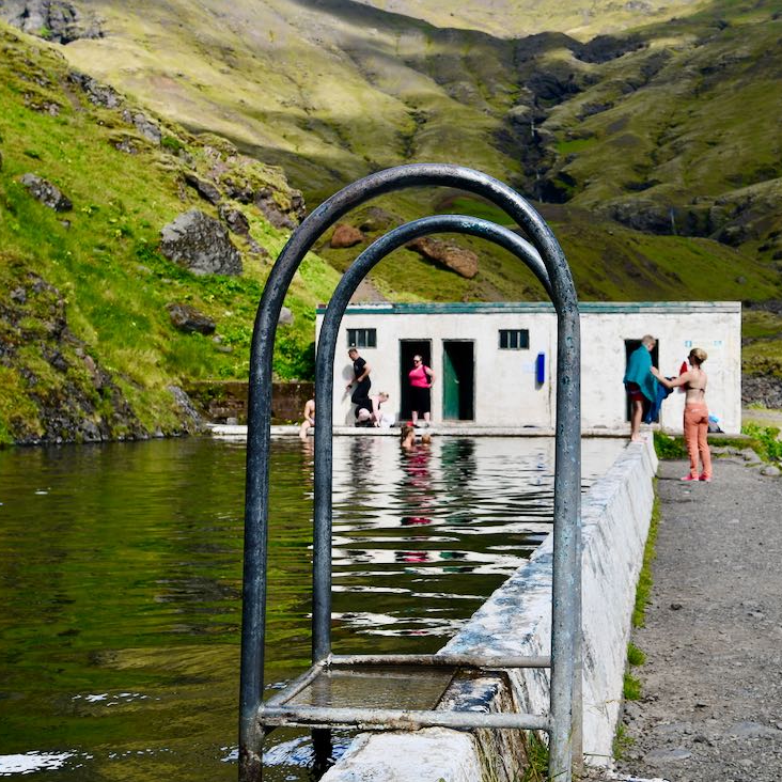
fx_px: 1176
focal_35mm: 46
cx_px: 561
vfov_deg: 36.8
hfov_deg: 36.2
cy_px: 391
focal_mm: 24
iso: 180
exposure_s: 1/250
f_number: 8
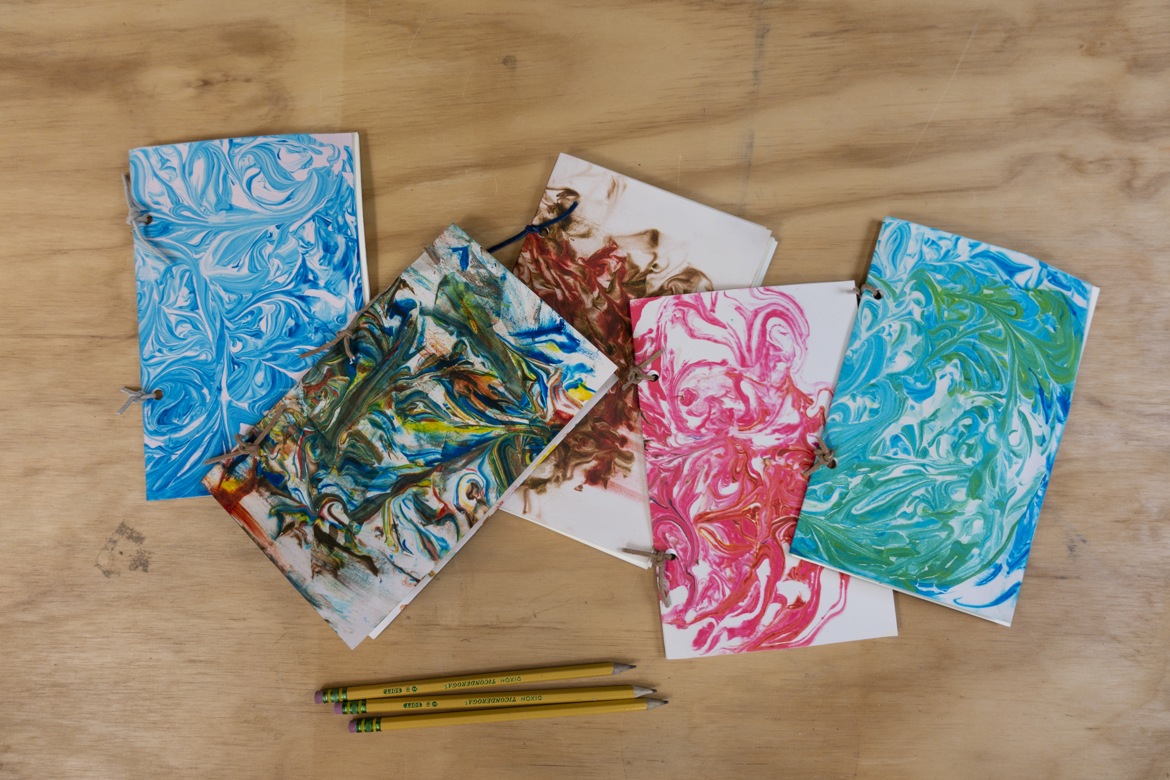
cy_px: 390
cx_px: 585
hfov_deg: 73.7
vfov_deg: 53.1
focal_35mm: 24
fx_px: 780
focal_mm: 8.8
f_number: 1.8
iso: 160
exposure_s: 1/160
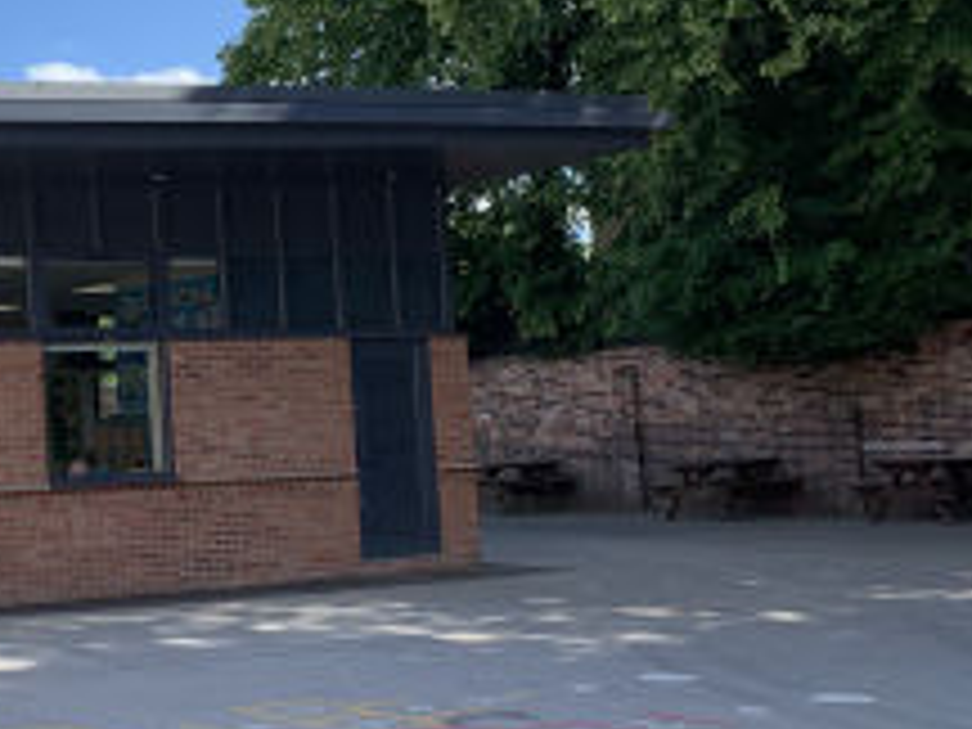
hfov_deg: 28.1
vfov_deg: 24.0
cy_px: 338
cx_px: -158
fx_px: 1713
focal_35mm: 61
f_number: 1.8
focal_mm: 4.25
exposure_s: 1/1235
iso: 25
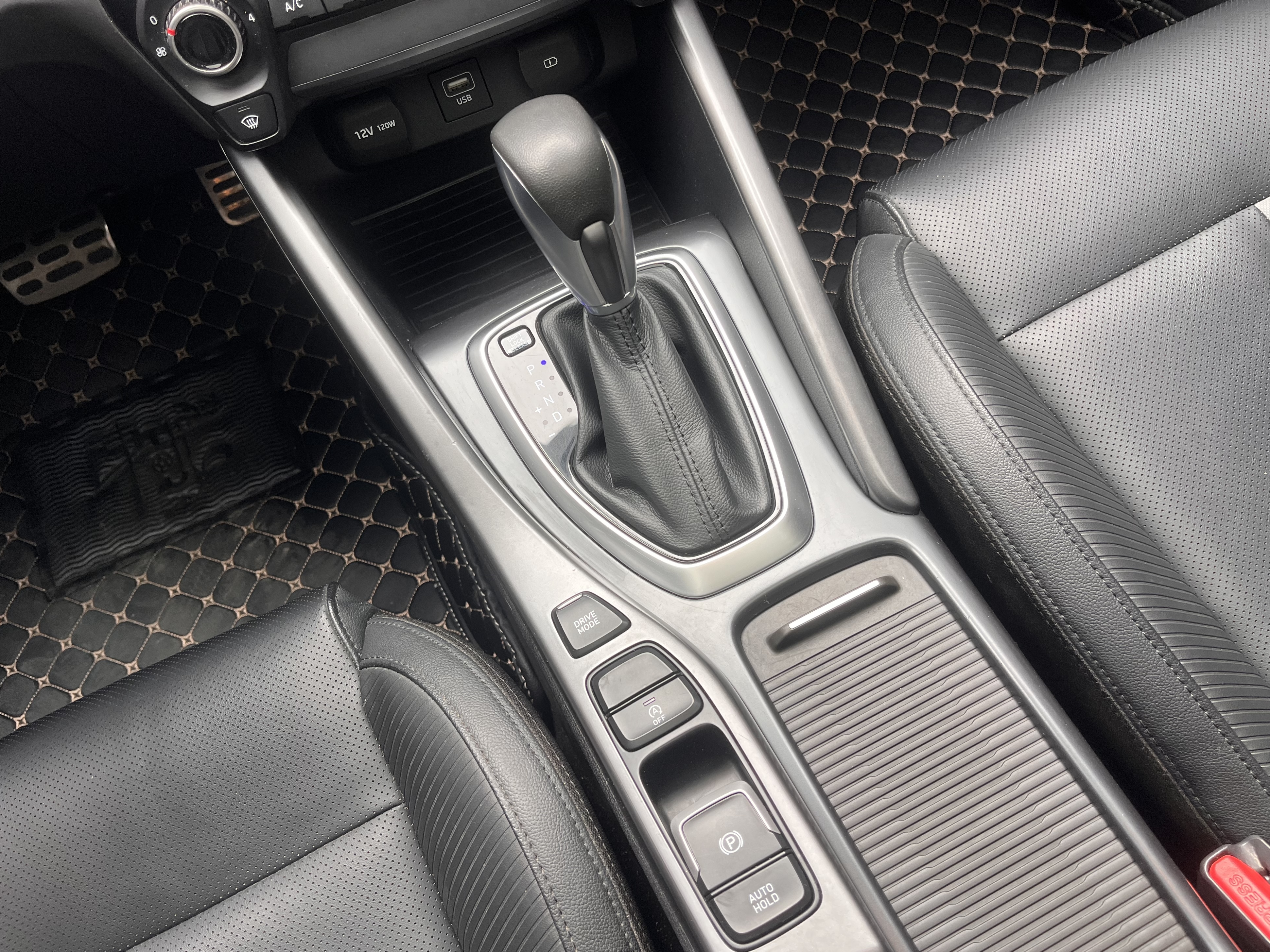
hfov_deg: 65.3
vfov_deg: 51.3
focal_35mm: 27
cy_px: 468
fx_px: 991
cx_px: 620
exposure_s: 1/121
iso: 64
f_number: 1.6
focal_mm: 5.1
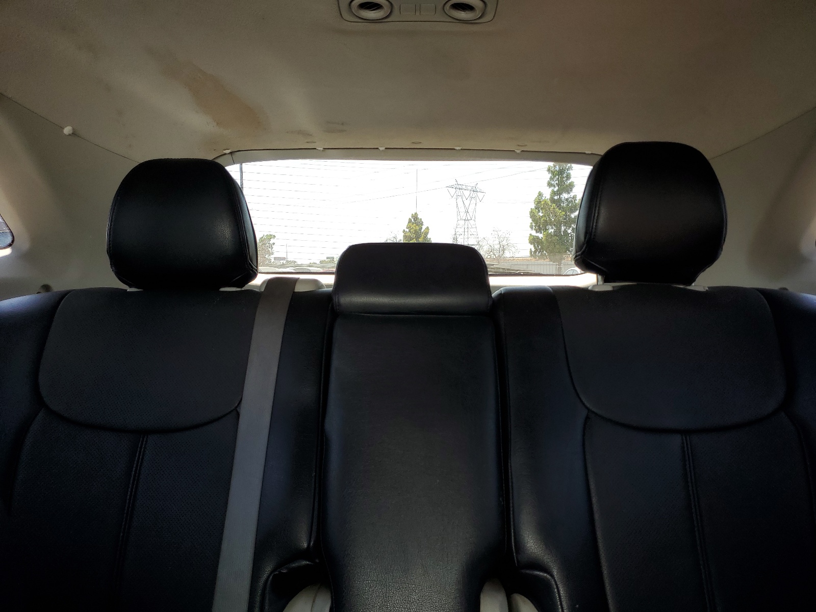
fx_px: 613
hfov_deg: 67.3
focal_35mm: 26
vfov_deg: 53.1
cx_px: 408
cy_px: 306
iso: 50
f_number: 1.5
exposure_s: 1/192
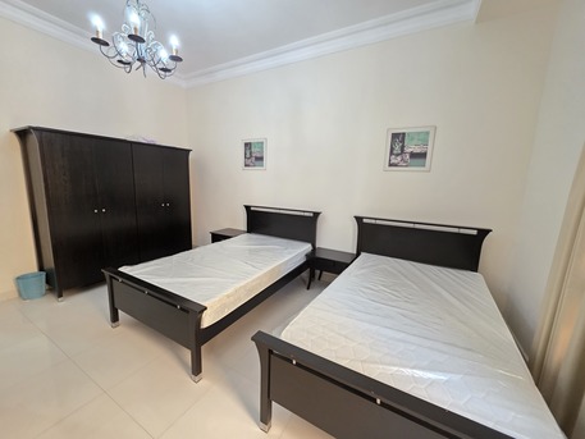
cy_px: 220
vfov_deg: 89.9
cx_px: 292
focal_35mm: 13
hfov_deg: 106.2
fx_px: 220
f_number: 1.9
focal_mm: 2.2
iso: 500
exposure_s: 1/50
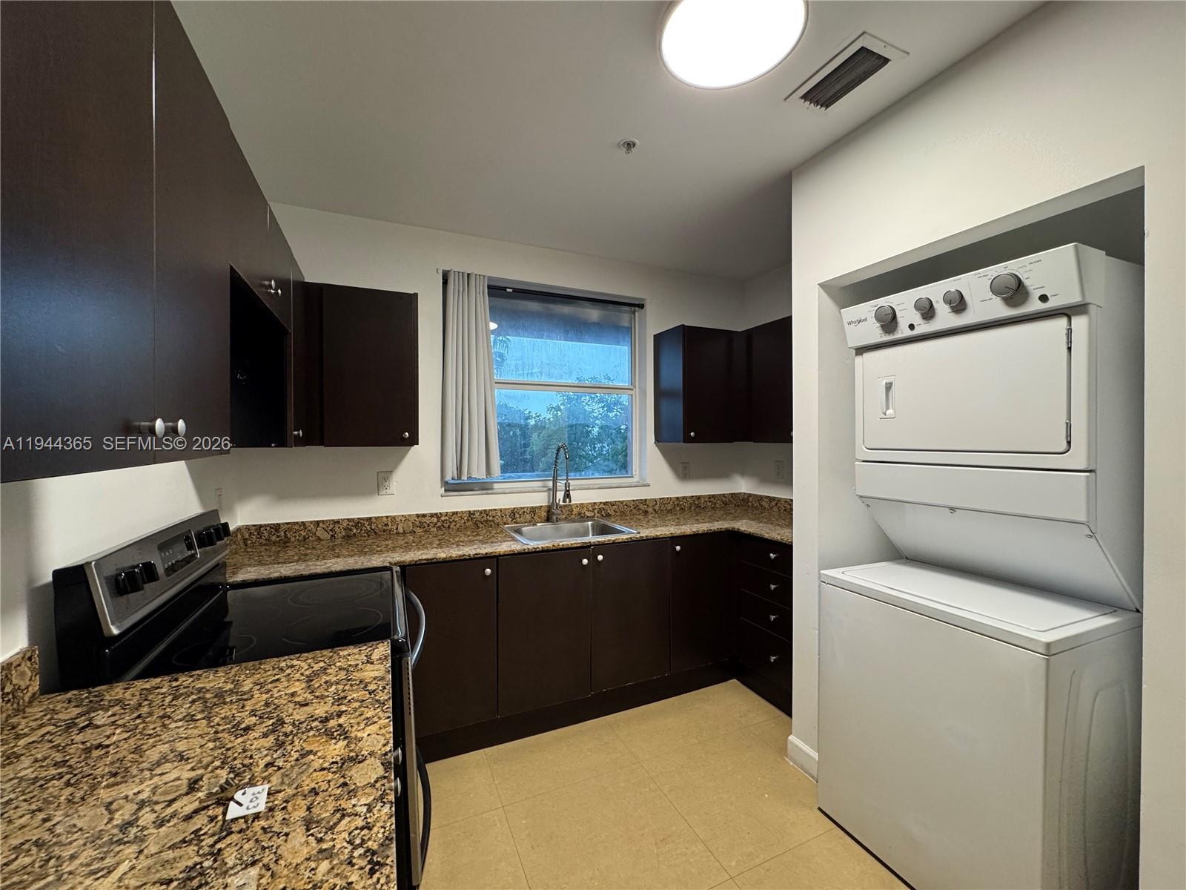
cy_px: 445
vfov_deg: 85.7
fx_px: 480
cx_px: 593
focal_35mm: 14
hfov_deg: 102.1
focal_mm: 2.22
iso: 250
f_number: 2.2
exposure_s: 1/60
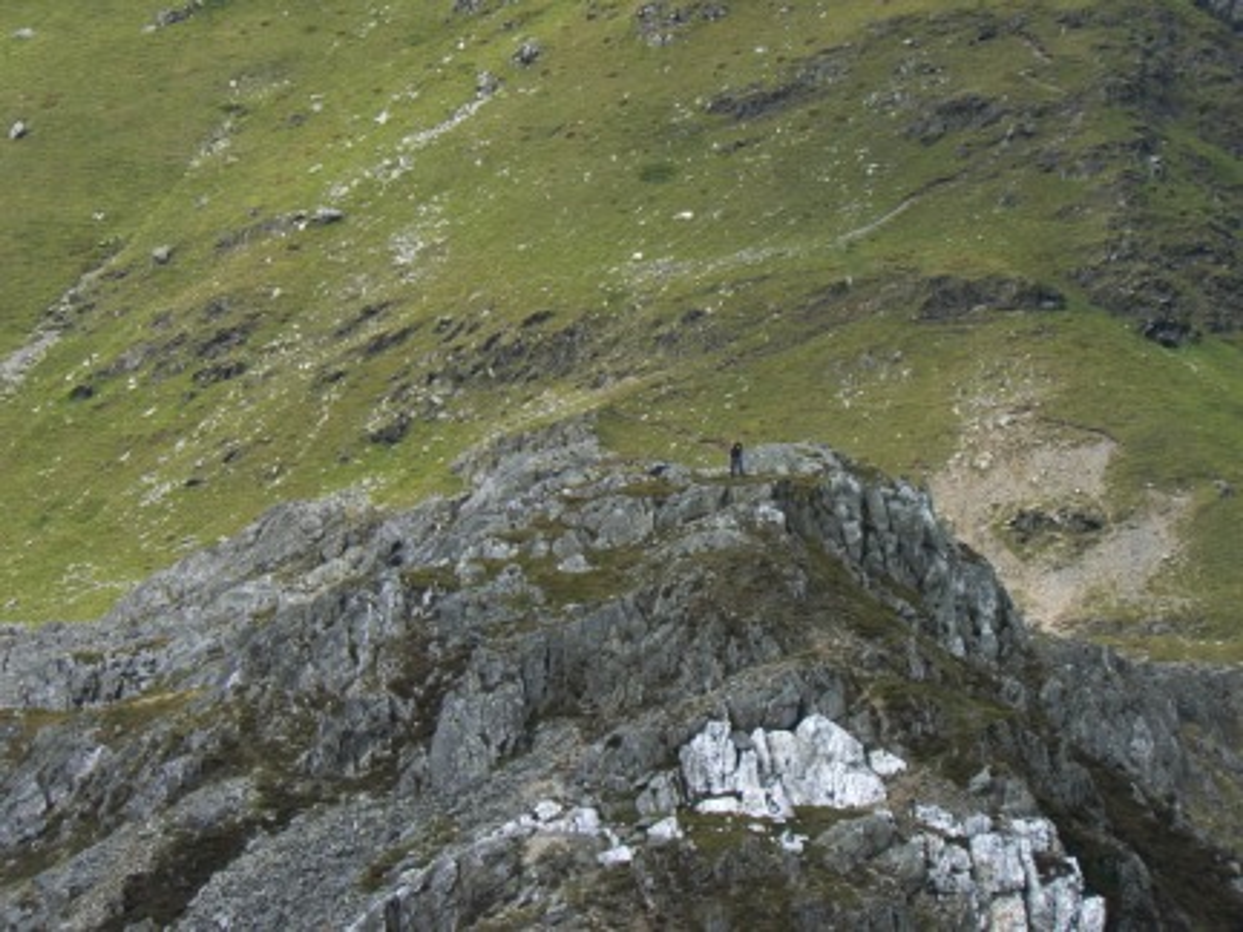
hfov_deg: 6.9
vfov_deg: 5.2
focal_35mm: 287
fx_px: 10306
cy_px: 466
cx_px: 622
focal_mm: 47.8
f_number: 5.6
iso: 80
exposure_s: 1/250
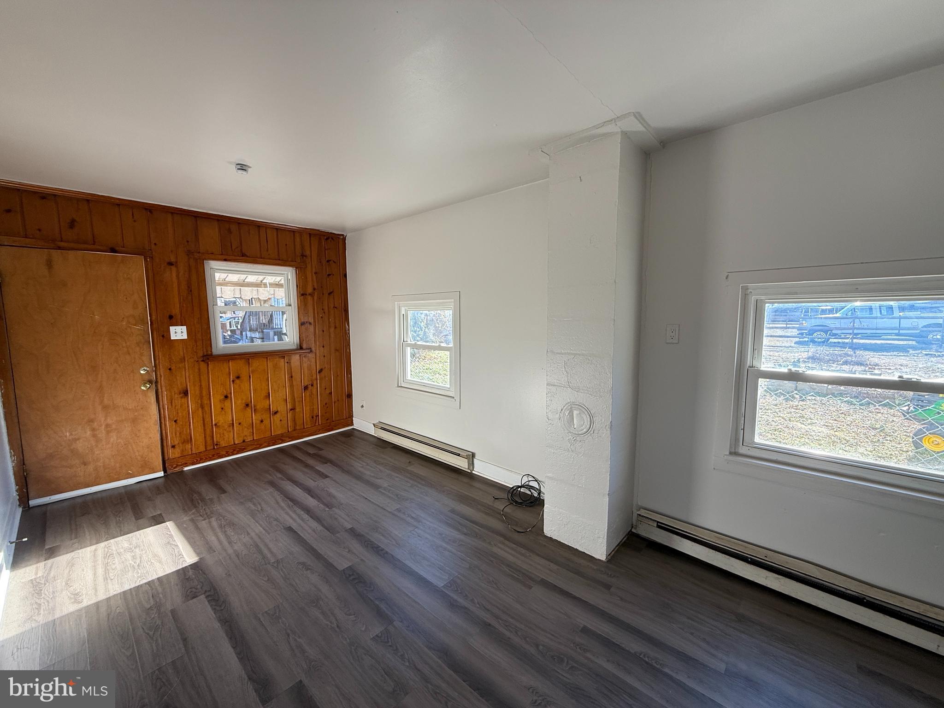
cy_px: 354
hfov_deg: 102.1
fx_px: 382
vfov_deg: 85.7
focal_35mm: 14
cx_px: 472
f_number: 2.2
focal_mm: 2.22
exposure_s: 1/109
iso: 64
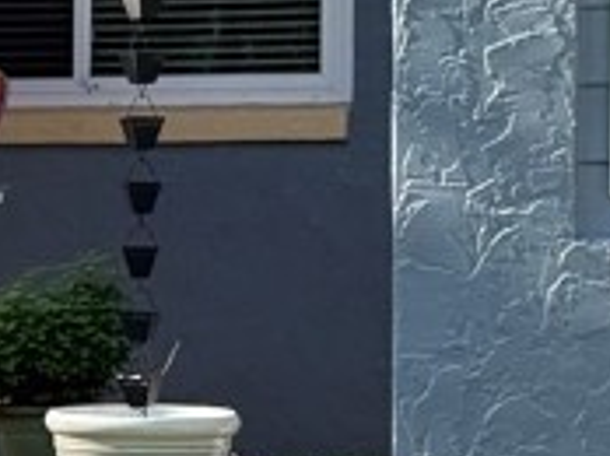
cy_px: 274
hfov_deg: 6.7
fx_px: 4980
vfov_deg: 5.2
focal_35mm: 283
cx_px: -852
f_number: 1.78
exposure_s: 1/895
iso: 80
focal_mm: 6.76
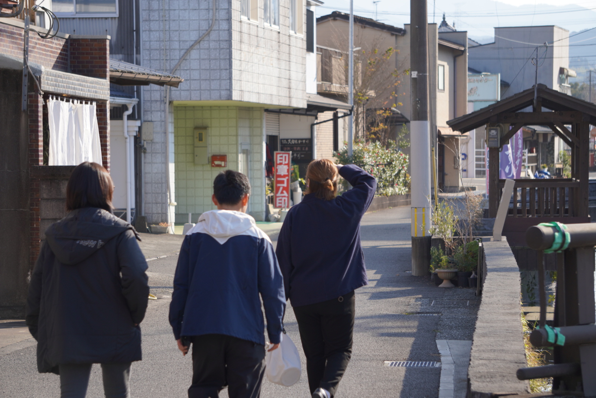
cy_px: 199
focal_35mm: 128
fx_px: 2112
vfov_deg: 10.8
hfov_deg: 16.1
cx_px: 298
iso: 100
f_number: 5
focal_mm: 85
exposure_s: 1/320
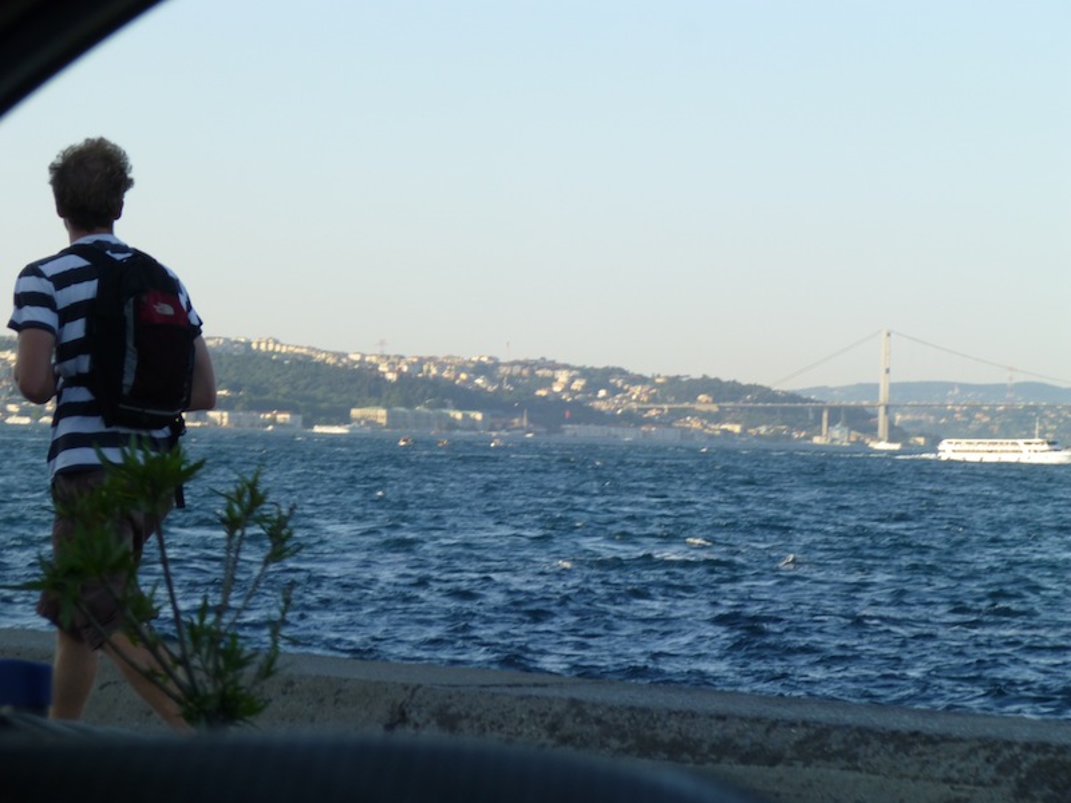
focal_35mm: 123
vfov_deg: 12.0
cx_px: 536
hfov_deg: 16.0
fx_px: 3806
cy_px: 402
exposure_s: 1/160
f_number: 5.7
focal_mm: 22.1
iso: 100
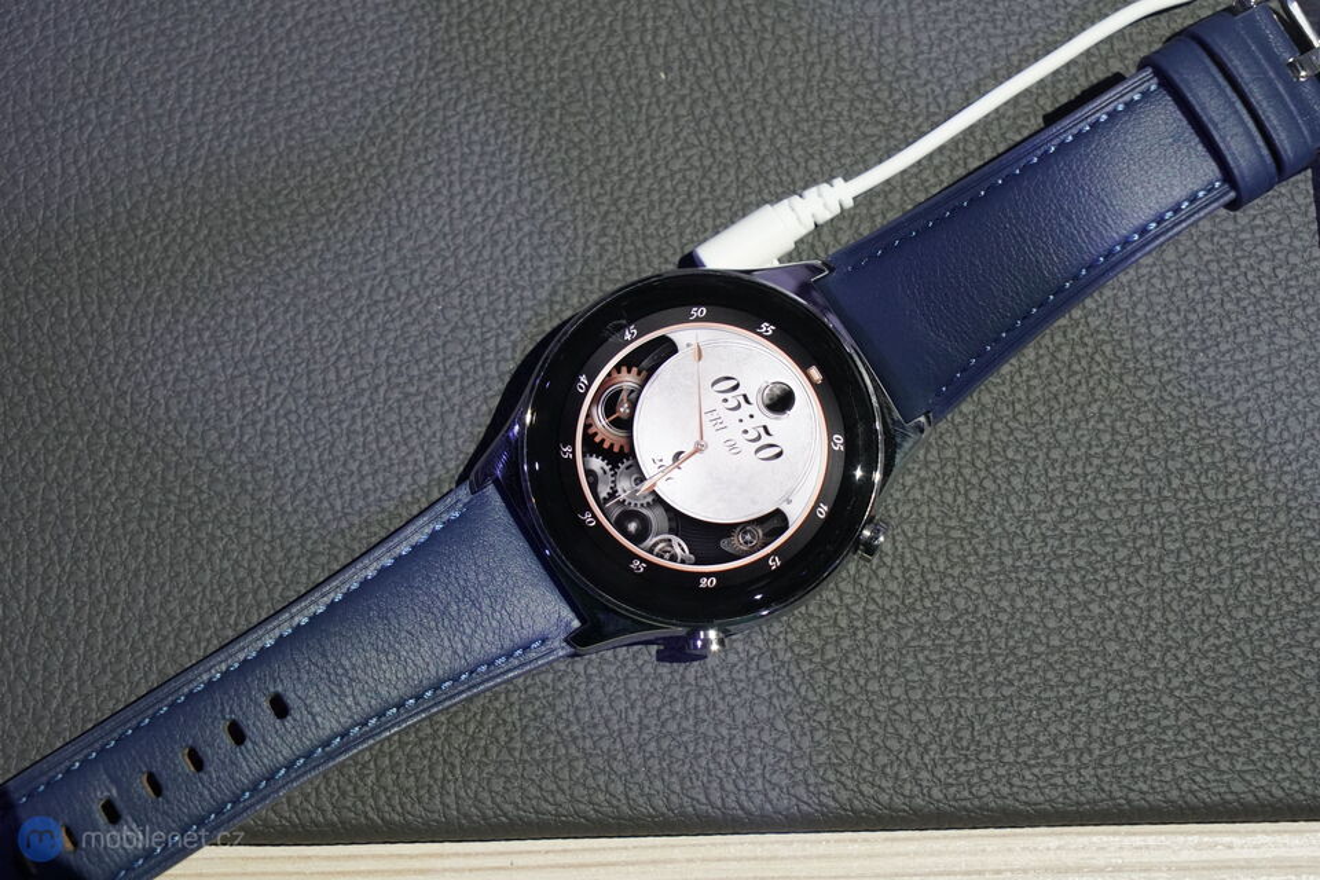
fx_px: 2493
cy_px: 440
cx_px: 660
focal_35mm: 68
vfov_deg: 20.0
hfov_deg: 29.7
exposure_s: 1/160
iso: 6400
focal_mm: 68
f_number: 8
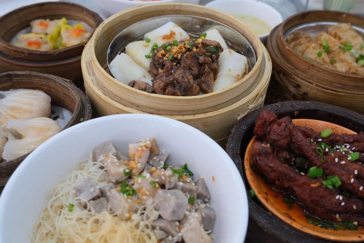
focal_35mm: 36
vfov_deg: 36.9
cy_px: 122
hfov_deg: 53.1
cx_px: 182
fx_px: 364
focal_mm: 24.2
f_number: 4.4
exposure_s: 1/100
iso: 1000
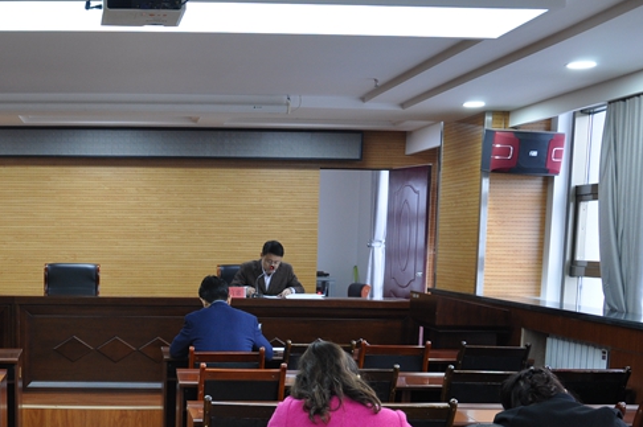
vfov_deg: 26.0
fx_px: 892
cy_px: 389
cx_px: 98
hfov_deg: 37.7
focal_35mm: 50
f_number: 4.5
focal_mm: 18
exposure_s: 1/20
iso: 400
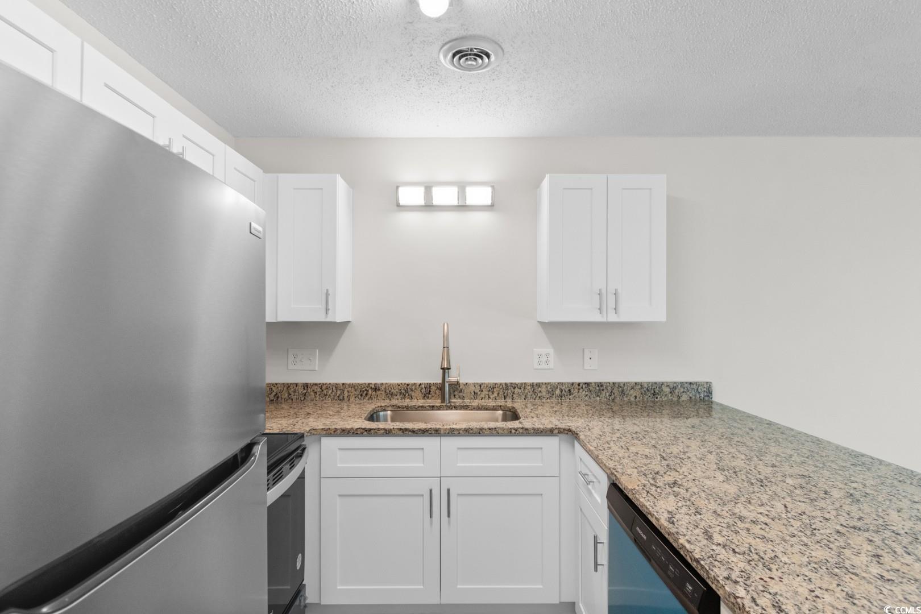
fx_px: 460
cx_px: 460
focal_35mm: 18
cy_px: 307
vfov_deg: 67.4
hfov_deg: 90.0
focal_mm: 12
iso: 100
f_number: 4.8
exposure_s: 1/1.25
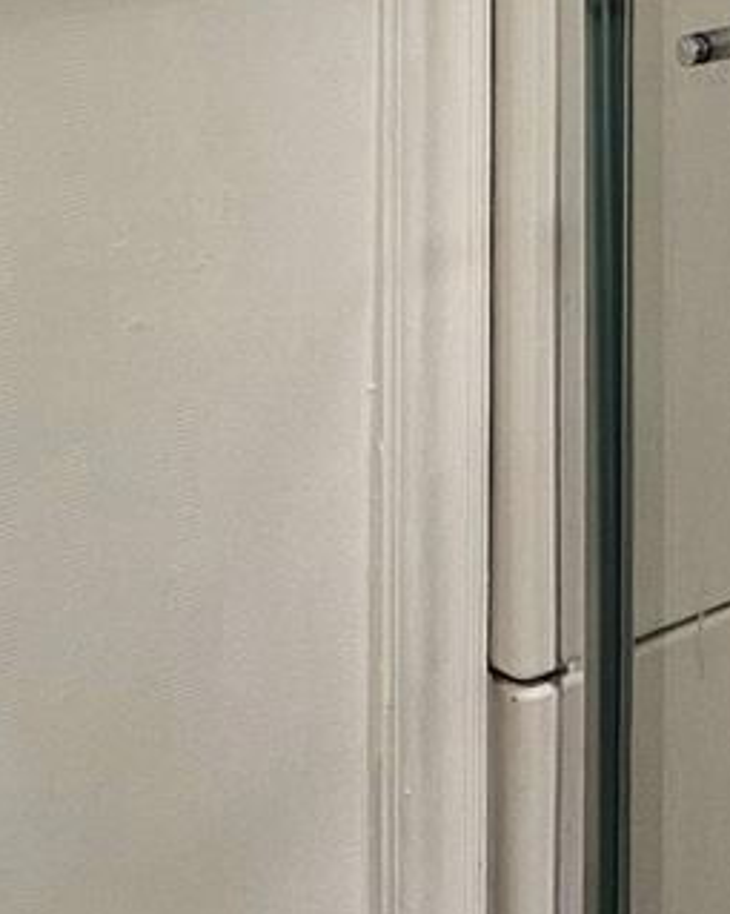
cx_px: 1277
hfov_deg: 13.0
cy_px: -261
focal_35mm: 108
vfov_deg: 16.8
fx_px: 2918
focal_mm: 6.3
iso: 160
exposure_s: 1/120
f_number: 1.7
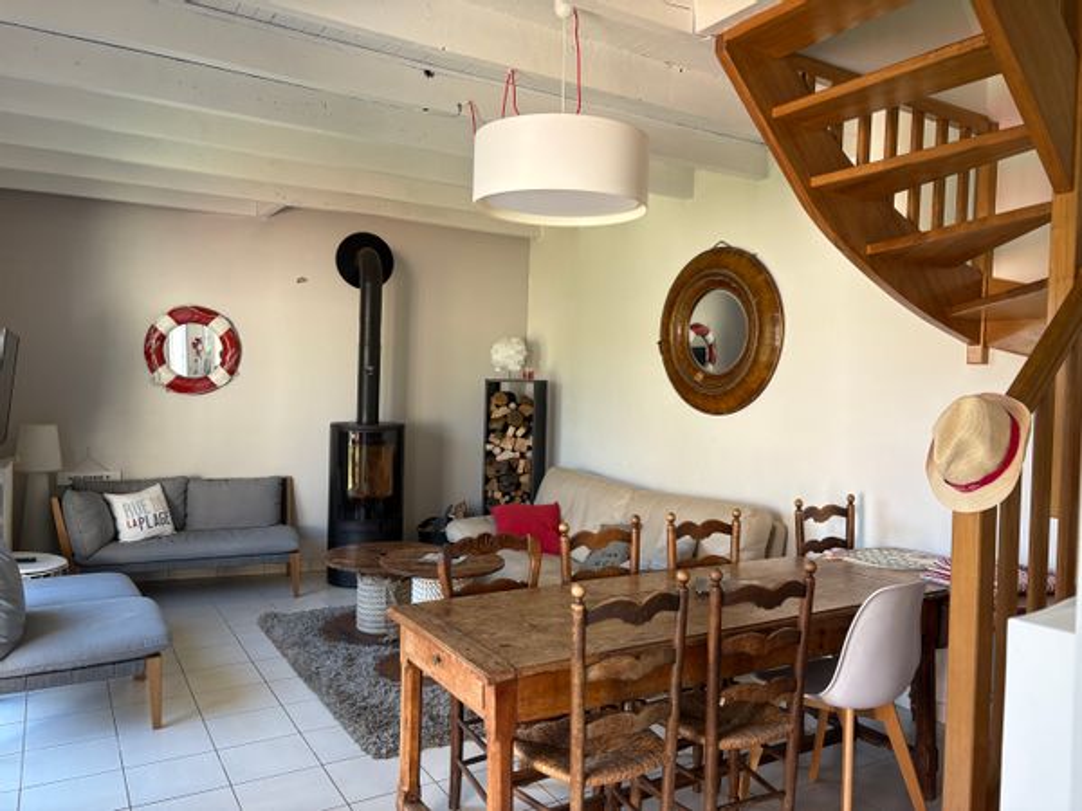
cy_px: 406
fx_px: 813
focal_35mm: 26
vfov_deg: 53.1
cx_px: 541
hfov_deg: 67.3
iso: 50
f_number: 1.6
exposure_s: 1/122
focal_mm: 5.96
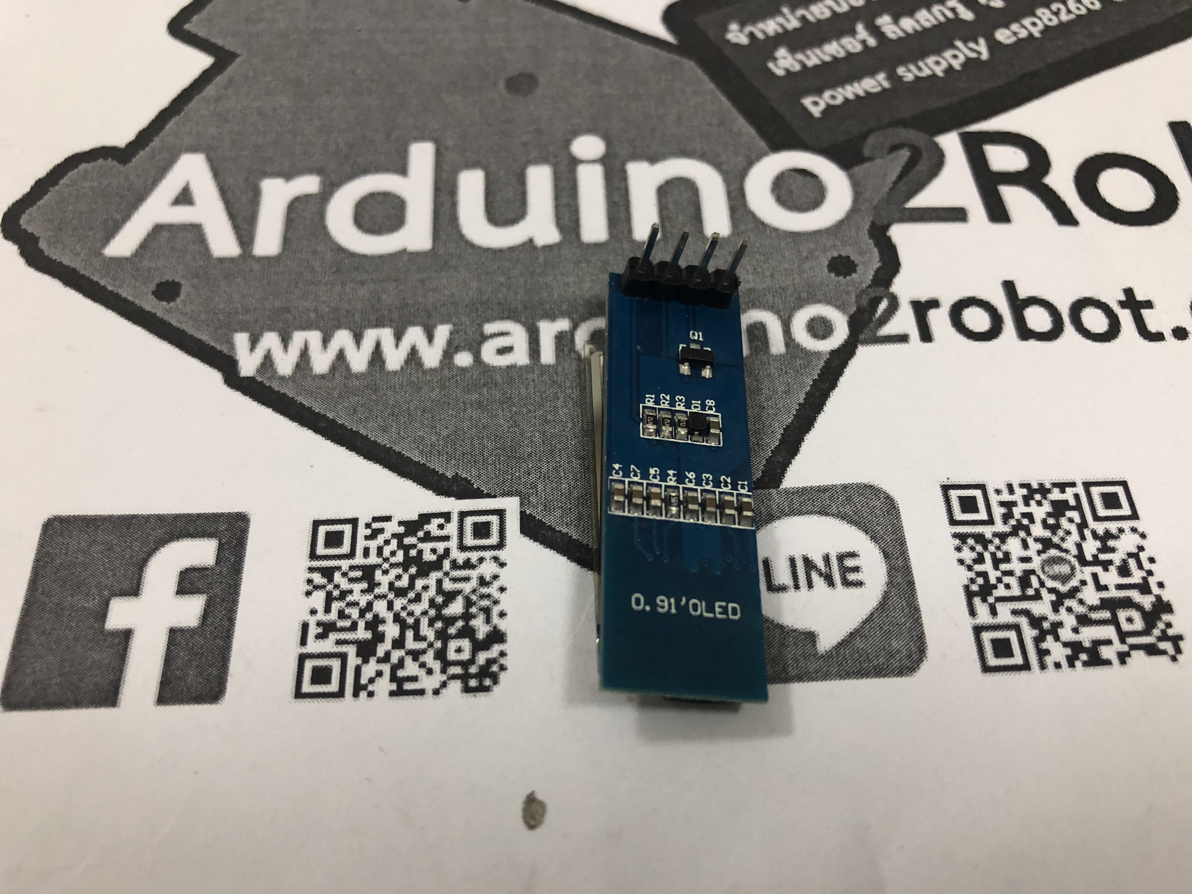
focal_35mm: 28
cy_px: 447
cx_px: 596
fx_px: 964
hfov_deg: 63.4
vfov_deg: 49.7
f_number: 1.8
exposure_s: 1/14
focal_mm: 3.99
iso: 100
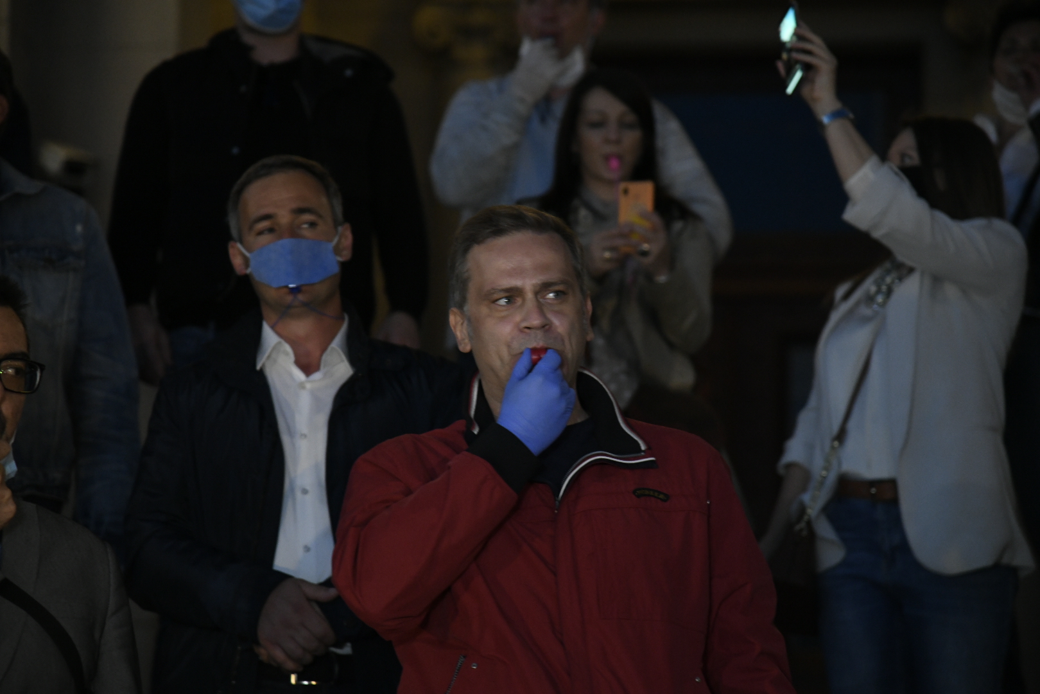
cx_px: 520
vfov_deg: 11.4
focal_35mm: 120
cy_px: 347
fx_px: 3466
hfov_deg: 17.1
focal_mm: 120
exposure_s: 1/125
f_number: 4
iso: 4000
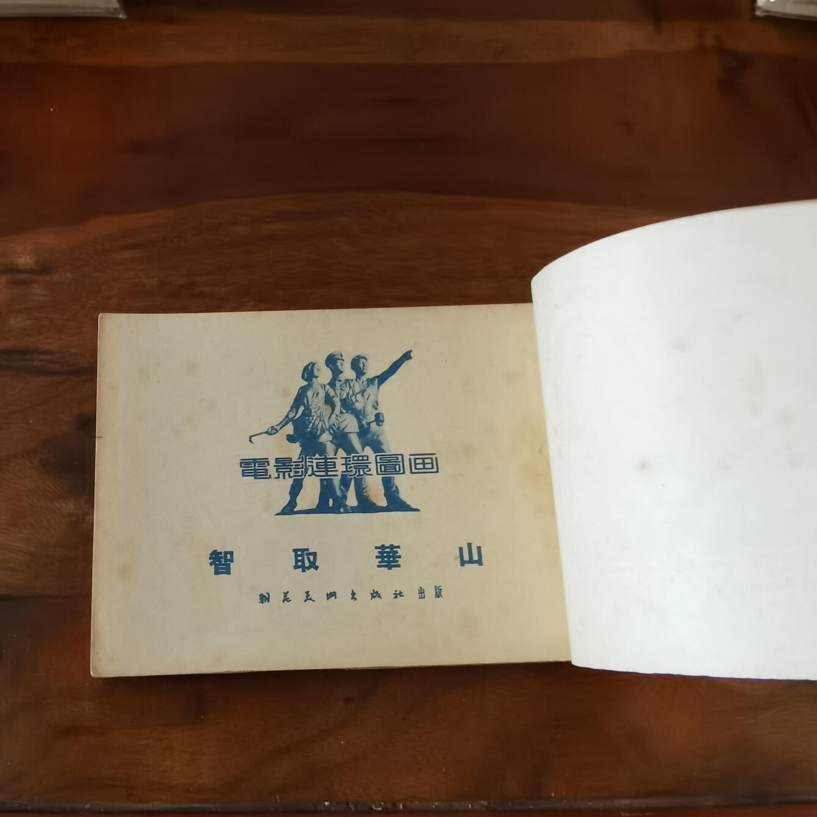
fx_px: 854
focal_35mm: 32
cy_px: 368
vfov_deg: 51.0
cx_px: 407
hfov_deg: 51.1
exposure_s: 1/25
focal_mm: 2.26
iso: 400
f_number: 2.2
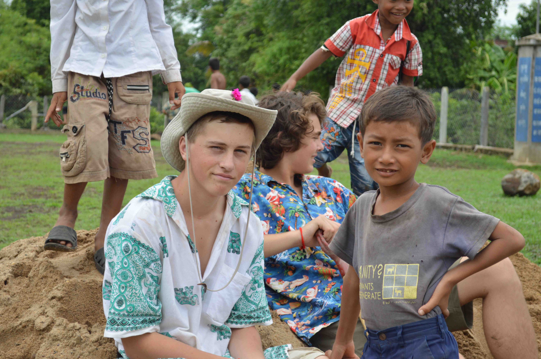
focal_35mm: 82
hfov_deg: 24.6
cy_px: 180
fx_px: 1239
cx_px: 270
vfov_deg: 16.5
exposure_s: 1/160
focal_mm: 55
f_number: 6.3
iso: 100
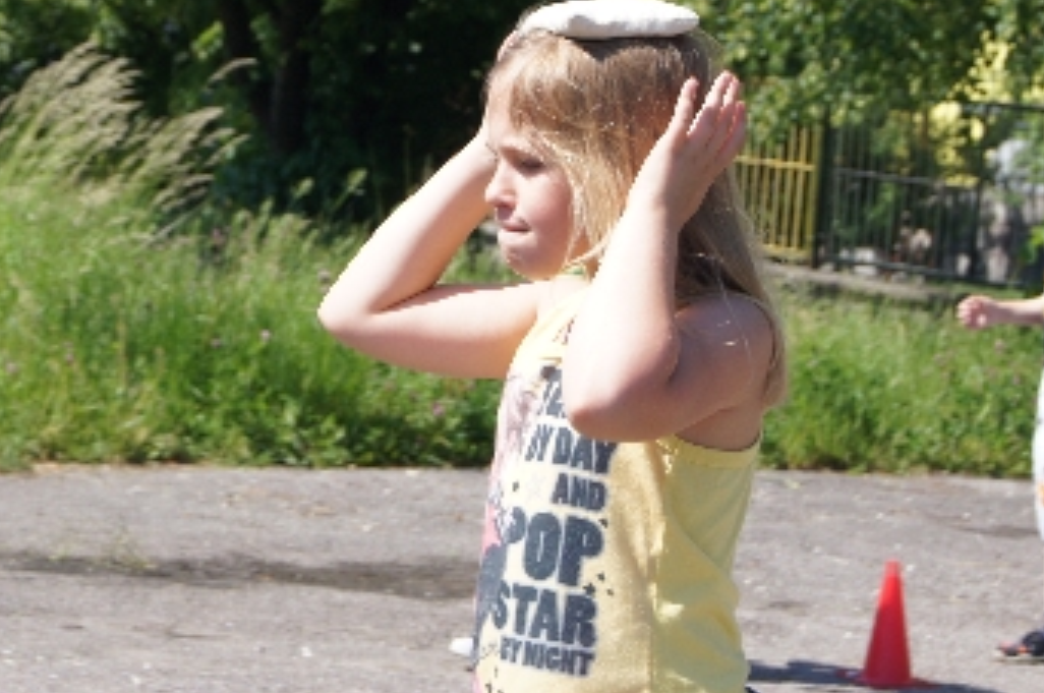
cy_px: 163
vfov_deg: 9.4
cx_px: 226
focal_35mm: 145
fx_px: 4195
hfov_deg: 14.1
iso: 200
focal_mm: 55
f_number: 9
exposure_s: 1/250
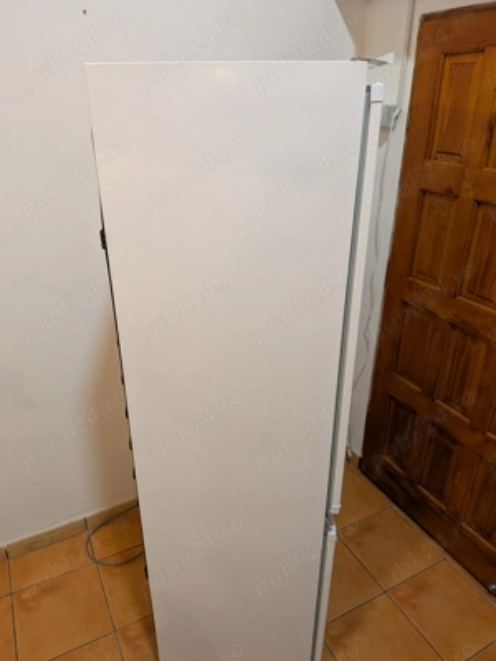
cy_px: 330
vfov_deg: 71.6
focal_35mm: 24
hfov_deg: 56.8
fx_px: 459
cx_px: 248
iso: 176
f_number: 1.7
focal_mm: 4.53
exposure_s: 1/25
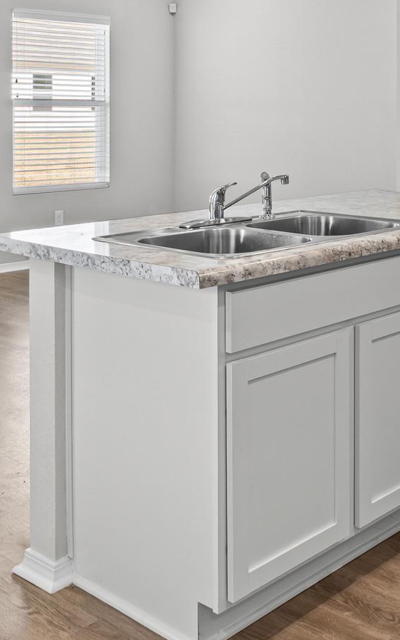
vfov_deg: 38.0
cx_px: 404
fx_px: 889
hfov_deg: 24.2
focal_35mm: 51
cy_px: 122
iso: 250
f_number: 9
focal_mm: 12
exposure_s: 1/2.5
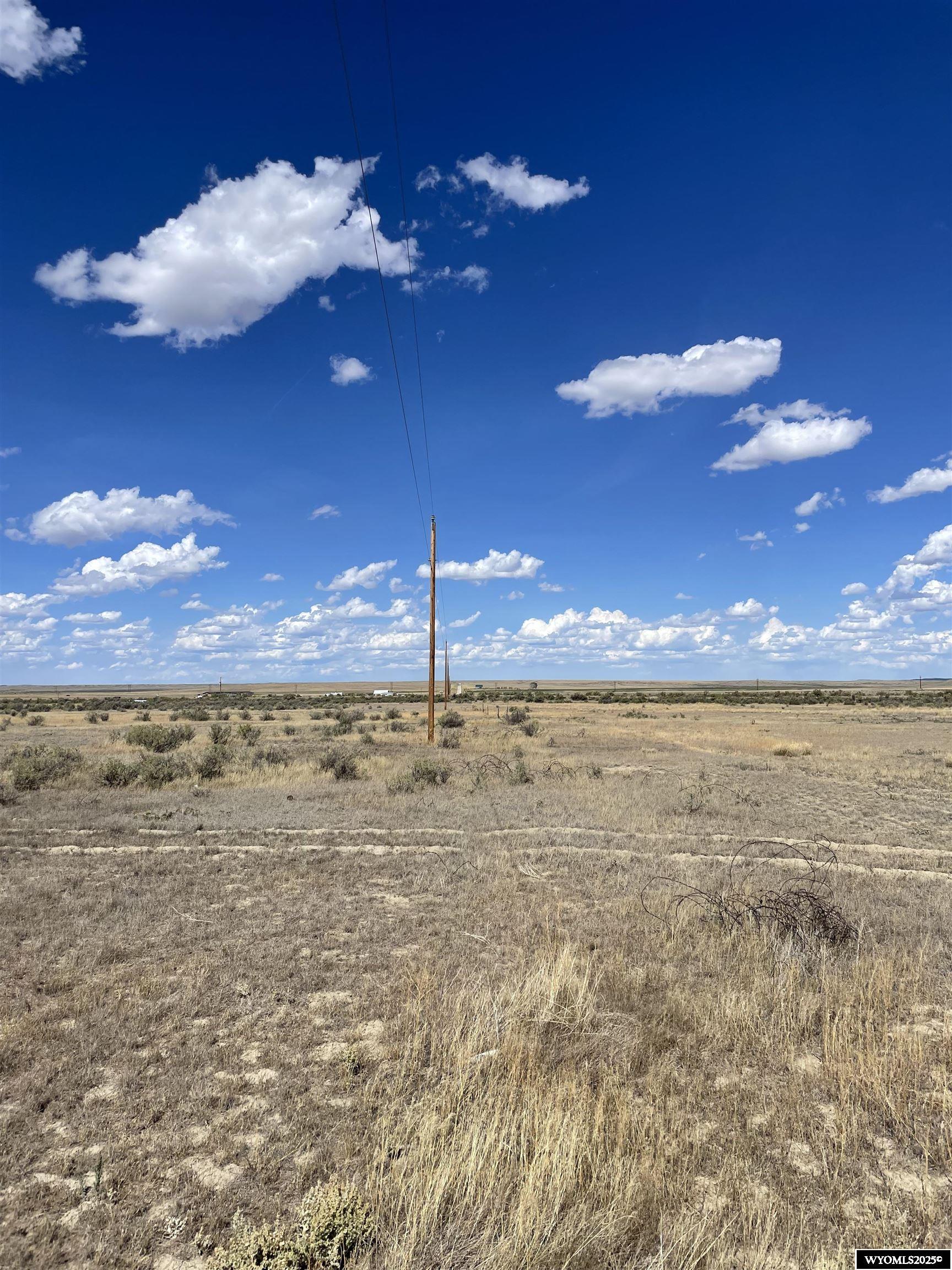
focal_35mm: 26
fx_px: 953
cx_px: 476
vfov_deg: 67.3
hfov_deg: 53.1
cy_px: 635
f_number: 1.6
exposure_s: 1/6897
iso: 32
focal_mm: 4.2
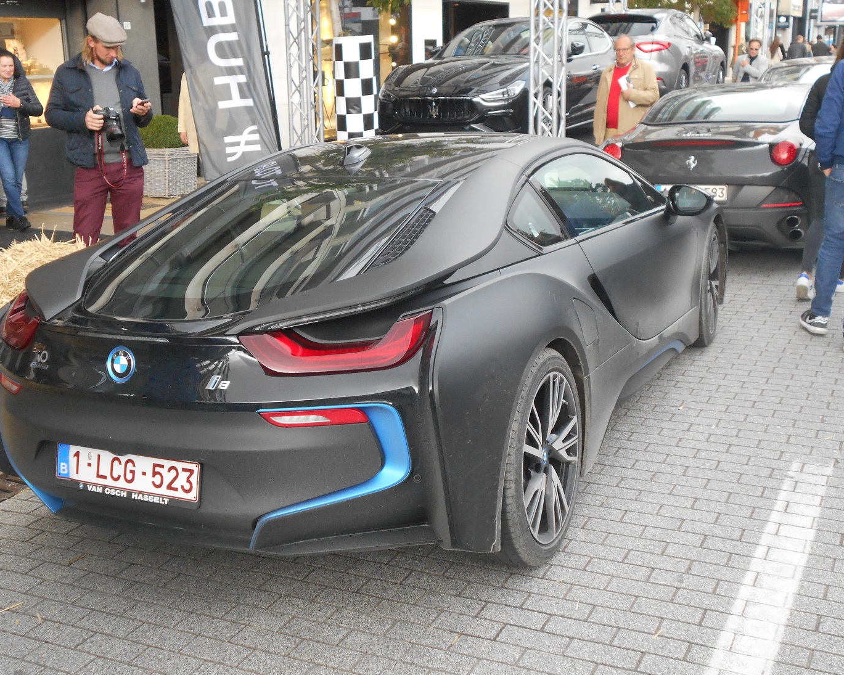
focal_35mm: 43
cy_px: 328
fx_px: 1074
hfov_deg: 42.9
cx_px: 386
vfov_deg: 34.9
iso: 280
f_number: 3.9
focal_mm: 6.7
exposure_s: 1/250
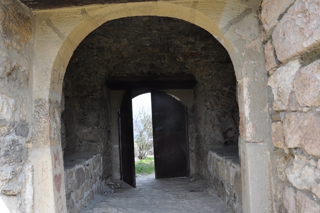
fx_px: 240
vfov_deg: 47.8
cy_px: 106
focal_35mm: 27
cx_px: 160
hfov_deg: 67.5
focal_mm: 18
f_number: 9
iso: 640
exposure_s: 1/320
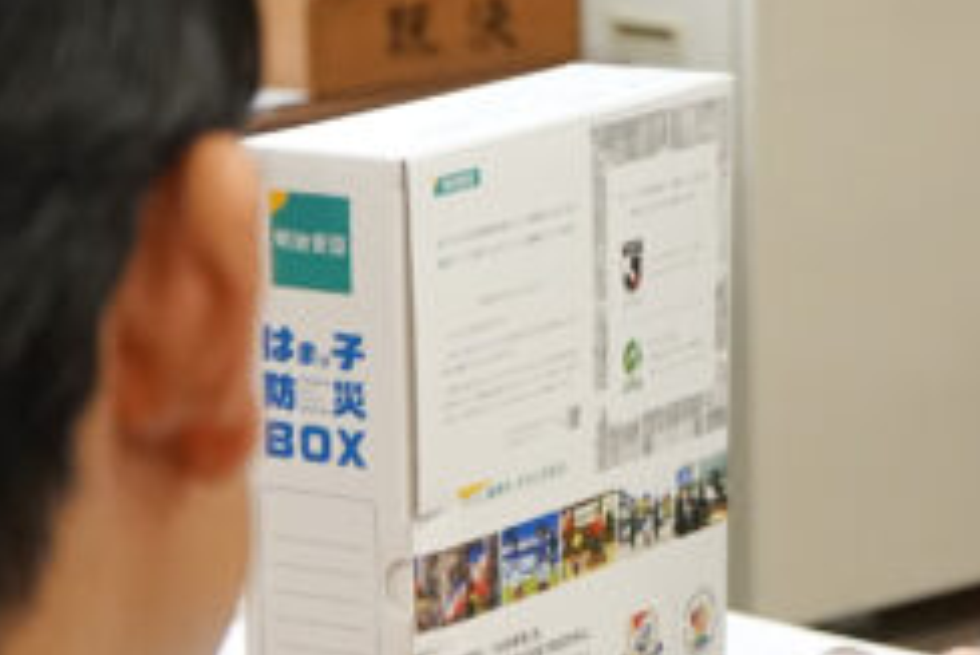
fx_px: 5829
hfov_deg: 9.5
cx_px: 1048
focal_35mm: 214
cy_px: 649
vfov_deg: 6.4
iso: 2000
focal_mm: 51
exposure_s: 1/160
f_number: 5
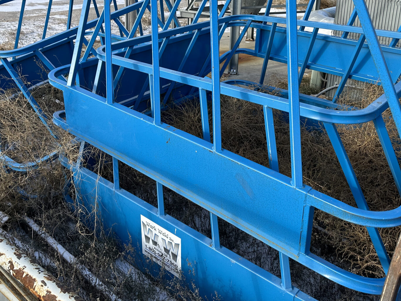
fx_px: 417
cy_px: 85
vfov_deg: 38.9
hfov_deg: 51.3
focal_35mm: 36
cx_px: 179
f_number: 1.78
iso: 80
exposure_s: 1/1050
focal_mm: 6.86
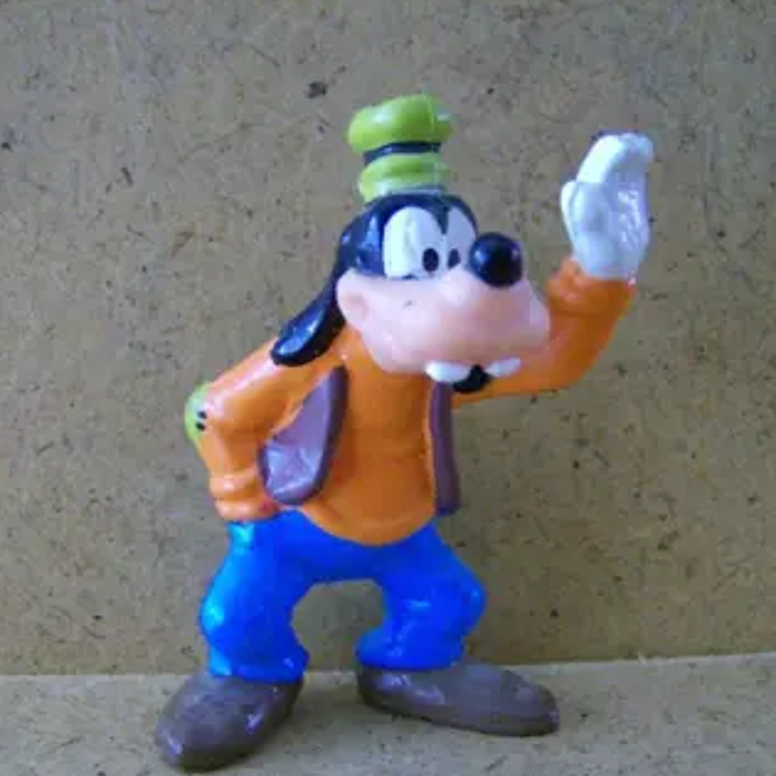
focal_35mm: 48
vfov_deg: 35.3
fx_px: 1217
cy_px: 429
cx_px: 354
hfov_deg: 35.3
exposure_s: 1/20
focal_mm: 6
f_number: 2.8
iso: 200
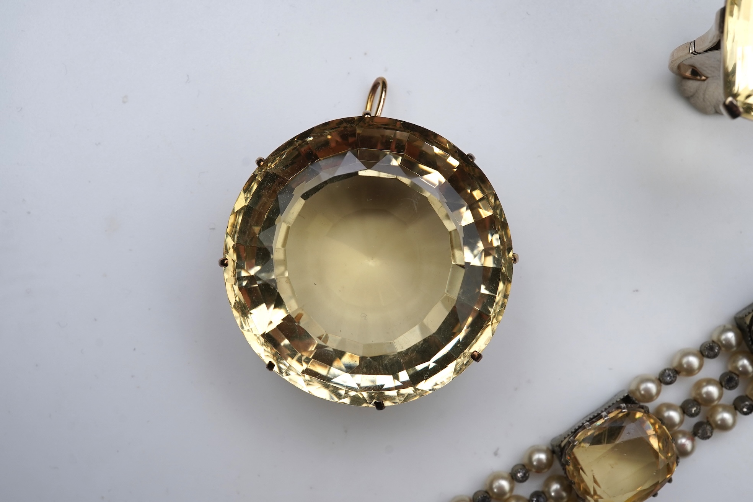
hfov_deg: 43.6
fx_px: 941
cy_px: 251
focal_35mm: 45
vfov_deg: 29.9
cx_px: 376
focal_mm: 30
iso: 320
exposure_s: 1/125
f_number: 18
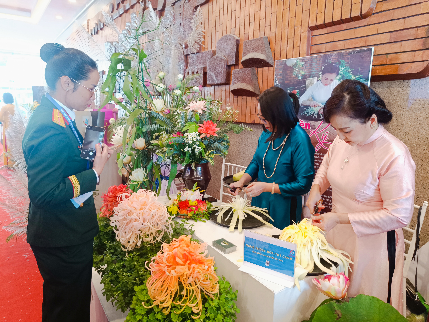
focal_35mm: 24
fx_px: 297
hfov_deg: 71.6
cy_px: 161
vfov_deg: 56.8
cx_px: 214
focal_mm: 5.59
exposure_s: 1/50.1
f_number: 1.88
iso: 418
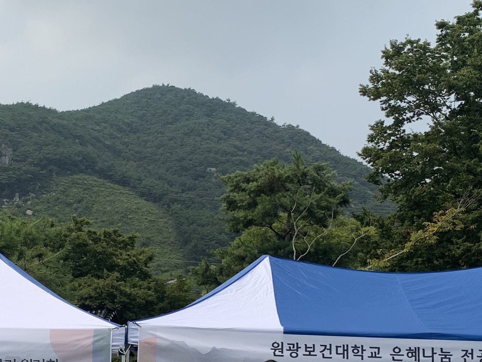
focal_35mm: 71
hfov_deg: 27.4
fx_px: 988
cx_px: 249
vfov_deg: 20.4
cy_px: 305
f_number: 1.8
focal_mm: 4.25
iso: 25
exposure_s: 1/2611
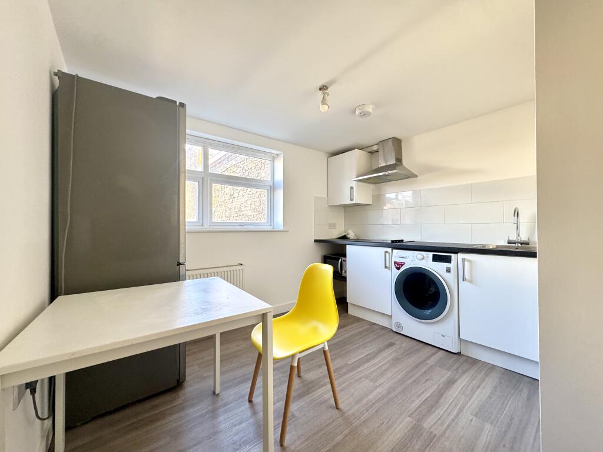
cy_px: 226
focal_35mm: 14
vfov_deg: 85.7
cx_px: 302
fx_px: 244
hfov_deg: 102.1
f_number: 2.2
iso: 250
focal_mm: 2.22
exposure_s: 1/99
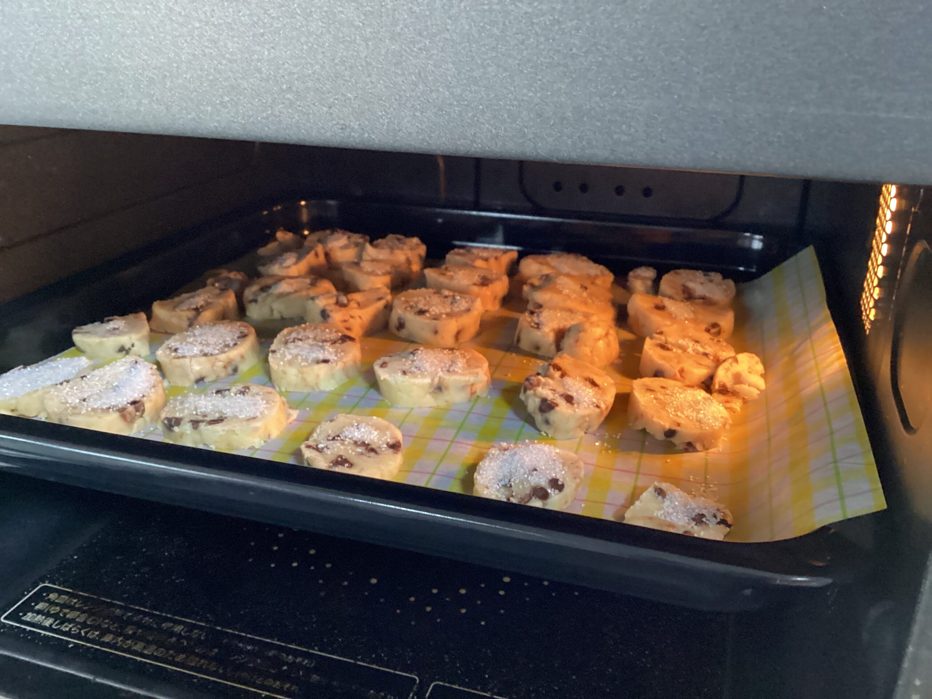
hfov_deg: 58.4
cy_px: 350
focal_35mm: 31
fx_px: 835
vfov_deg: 45.4
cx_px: 466
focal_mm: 3.3
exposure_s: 1/30
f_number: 2.4
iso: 500
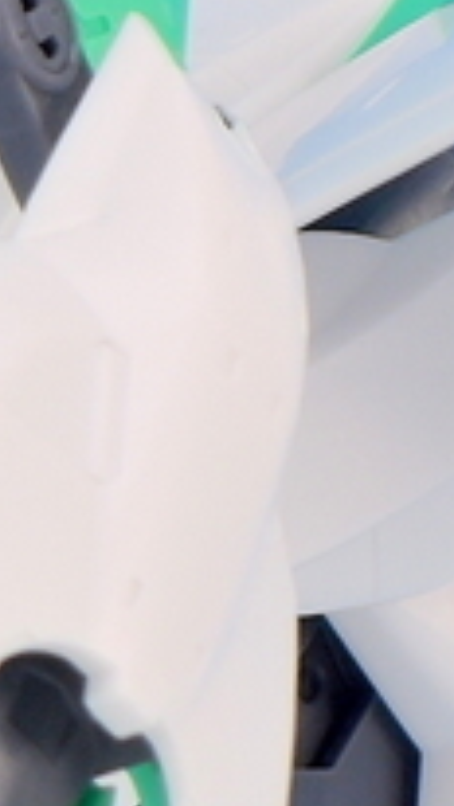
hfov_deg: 2.1
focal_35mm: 569
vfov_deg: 3.8
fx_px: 12167
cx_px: -857
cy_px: 462
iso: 80
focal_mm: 22.4
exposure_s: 1/8
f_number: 5.2
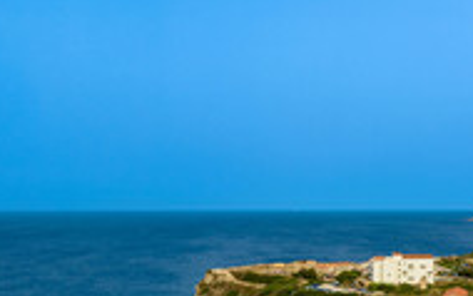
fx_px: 645
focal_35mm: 50
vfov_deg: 25.7
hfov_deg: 39.2
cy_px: 206
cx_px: 356
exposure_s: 1/60
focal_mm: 12.3
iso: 100
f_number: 11
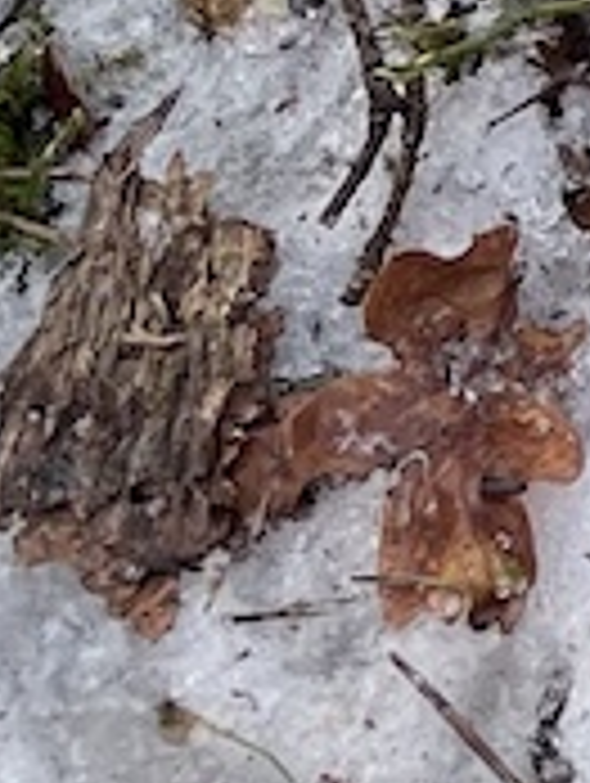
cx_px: 2193
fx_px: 4511
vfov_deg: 9.3
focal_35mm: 199
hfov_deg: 6.4
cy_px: -754
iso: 50
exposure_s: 1/121
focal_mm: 4.2
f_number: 1.6
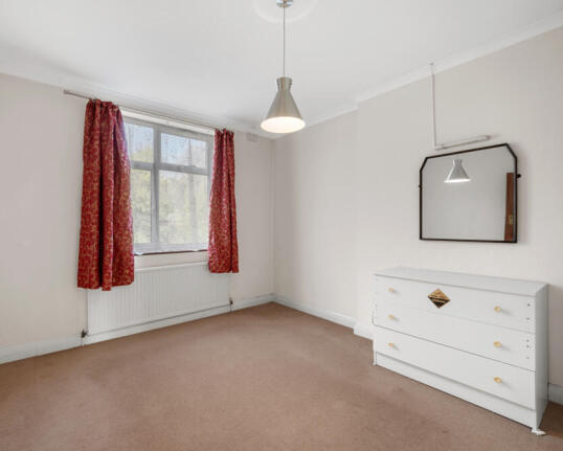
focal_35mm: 16
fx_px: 267
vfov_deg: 80.4
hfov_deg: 92.5
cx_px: 243
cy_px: 227
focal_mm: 14
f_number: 16
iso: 200
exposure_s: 2
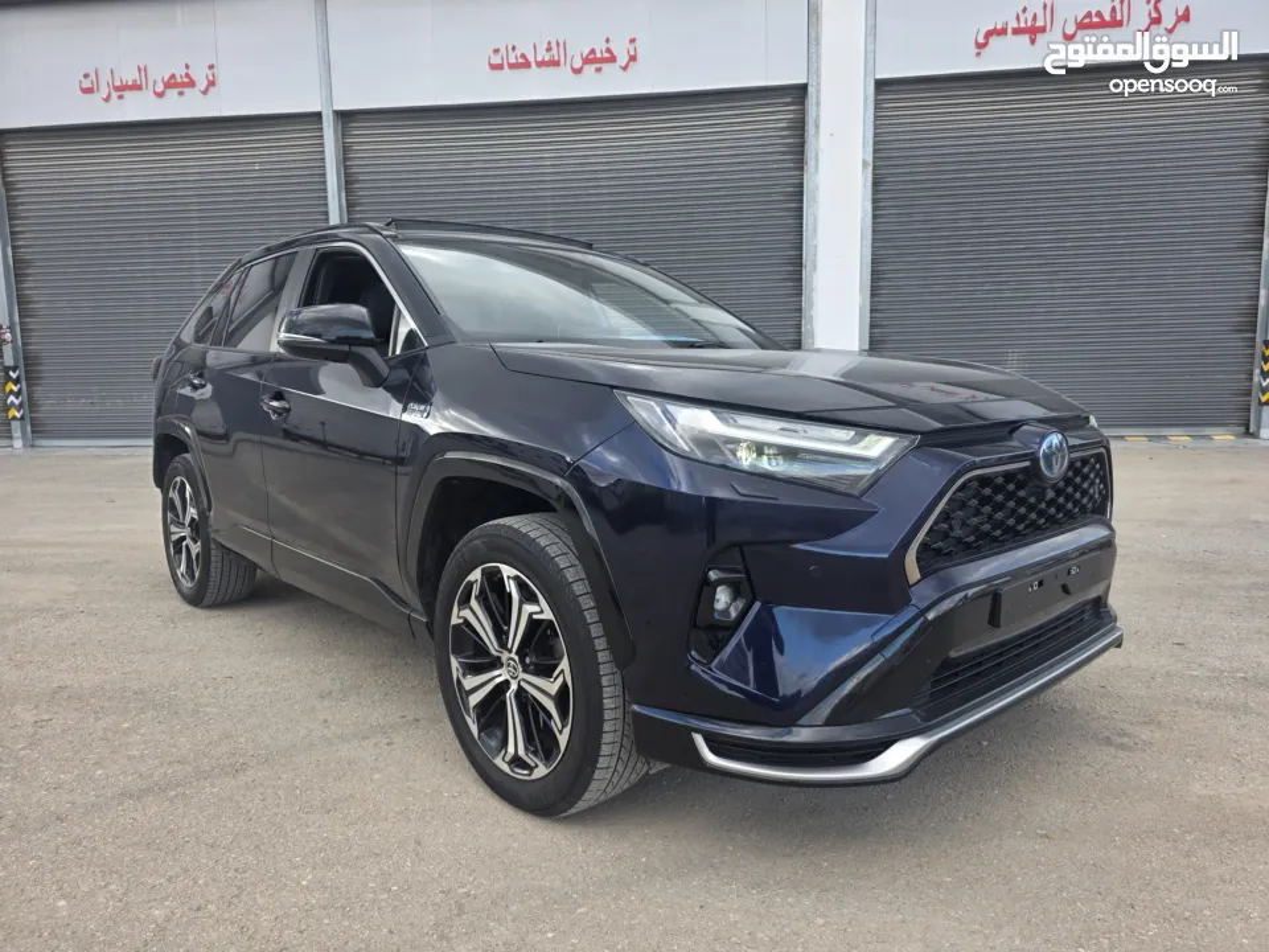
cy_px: 476
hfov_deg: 73.9
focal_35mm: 23
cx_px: 634
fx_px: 843
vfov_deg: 58.9
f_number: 1.7
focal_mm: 6.3
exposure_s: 1/100
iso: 16
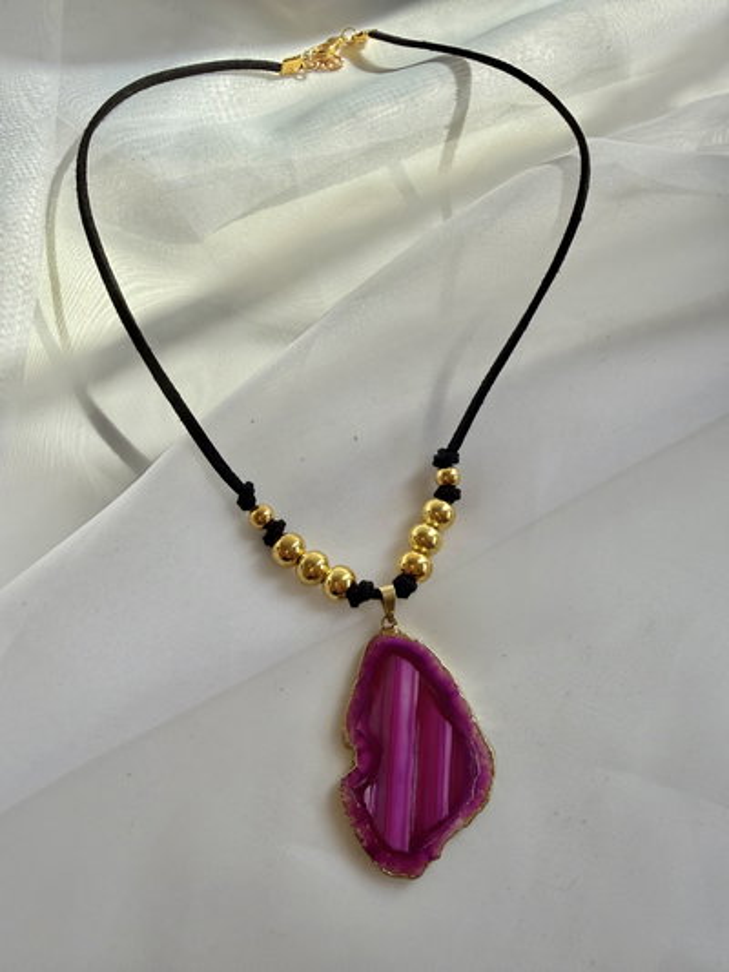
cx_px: 364
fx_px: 674
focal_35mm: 24
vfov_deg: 71.6
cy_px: 486
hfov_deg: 56.8
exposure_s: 1/697
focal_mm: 2.22
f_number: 2.2
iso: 40
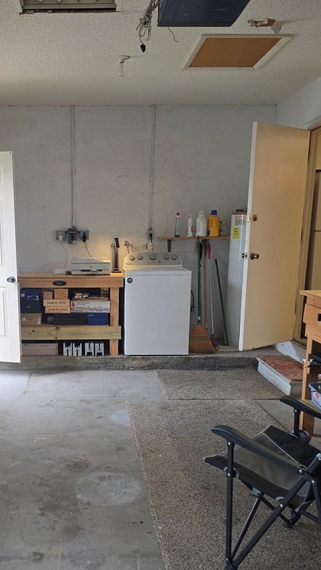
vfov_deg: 56.2
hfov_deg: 33.3
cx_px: 95
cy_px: 340
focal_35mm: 35
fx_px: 530
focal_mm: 6.3
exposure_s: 1/120
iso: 100
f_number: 1.7
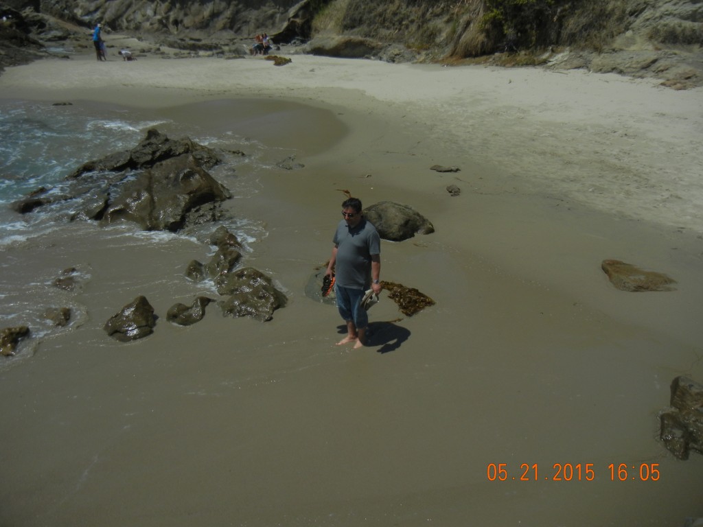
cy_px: 264
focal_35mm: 30
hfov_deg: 60.0
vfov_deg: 46.8
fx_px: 609
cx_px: 352
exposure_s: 1/1256
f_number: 7
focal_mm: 5.4
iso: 160
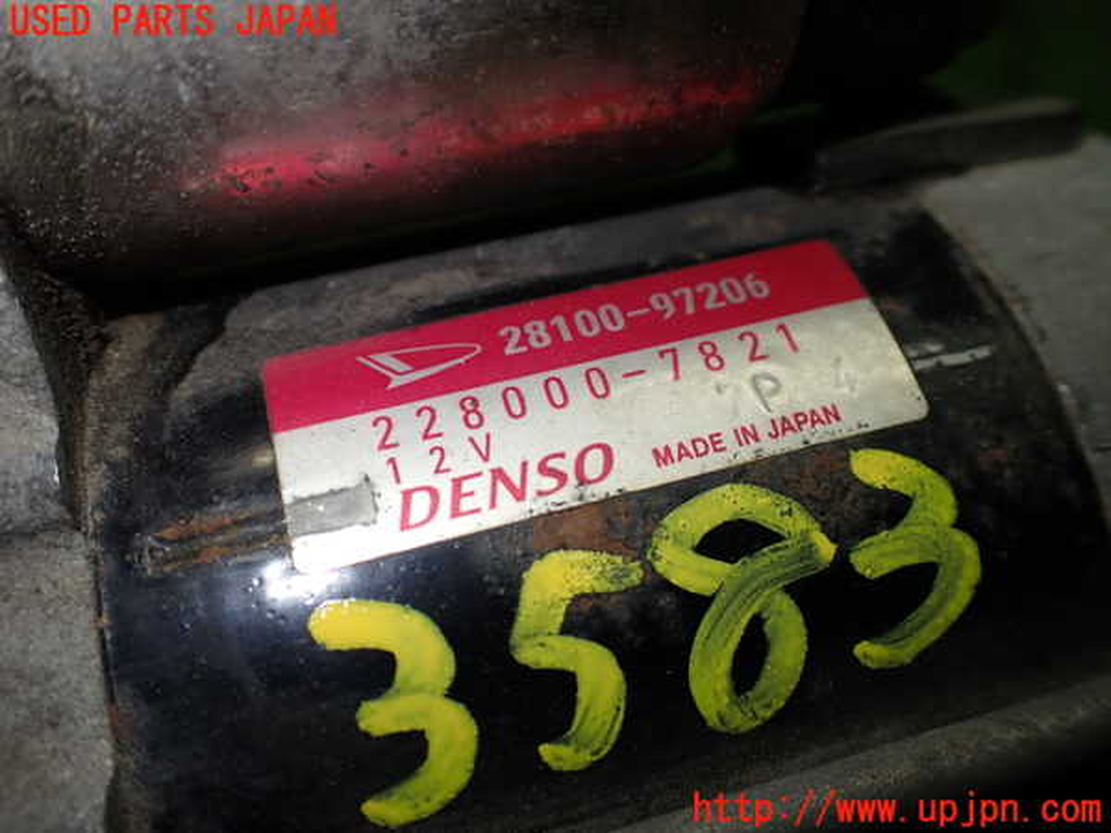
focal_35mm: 30
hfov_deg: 60.0
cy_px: 416
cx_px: 556
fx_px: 963
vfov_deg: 46.8
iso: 100
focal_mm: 5.4
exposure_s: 1/125
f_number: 2.3
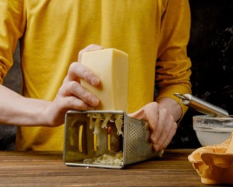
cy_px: 93
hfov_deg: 29.1
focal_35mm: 65
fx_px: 449
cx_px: 96
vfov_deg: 23.5
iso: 160
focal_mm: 33
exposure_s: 1/160
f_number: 8
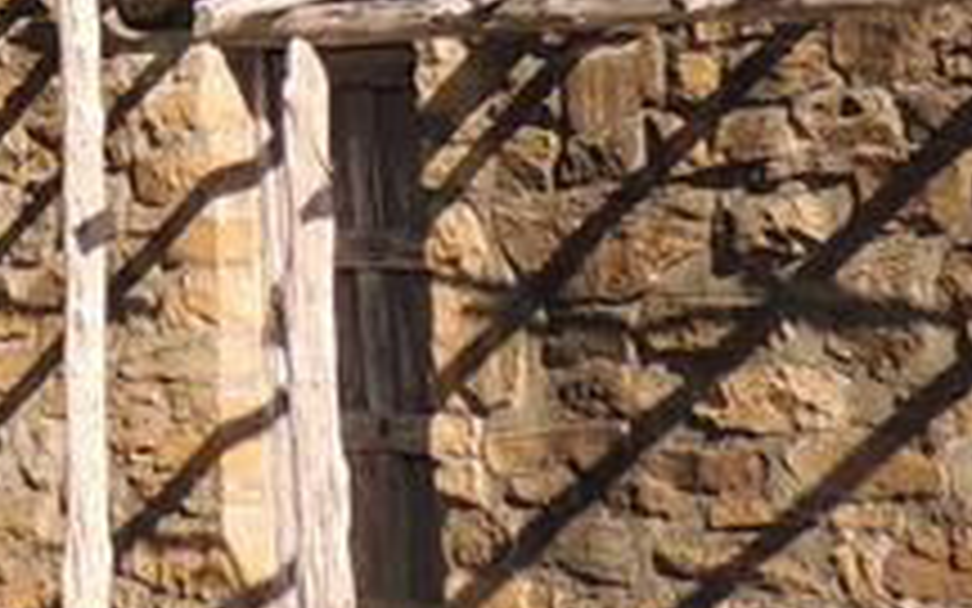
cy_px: -626
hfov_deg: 12.9
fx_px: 4000
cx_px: -603
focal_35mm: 151
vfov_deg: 8.2
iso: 100
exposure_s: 1/1000
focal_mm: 4.3
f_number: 3
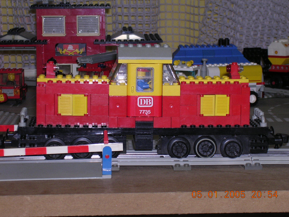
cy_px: 108
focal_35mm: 115
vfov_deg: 12.9
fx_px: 960
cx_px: 144
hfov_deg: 17.1
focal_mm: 17.4
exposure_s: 1/60.1
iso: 100
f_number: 4.9
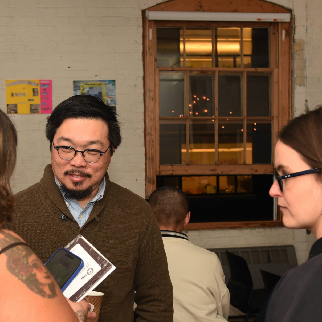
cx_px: 104
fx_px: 663
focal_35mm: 63
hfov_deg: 27.1
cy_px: 210
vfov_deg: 27.2
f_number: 5.6
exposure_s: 1/125
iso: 800
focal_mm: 35
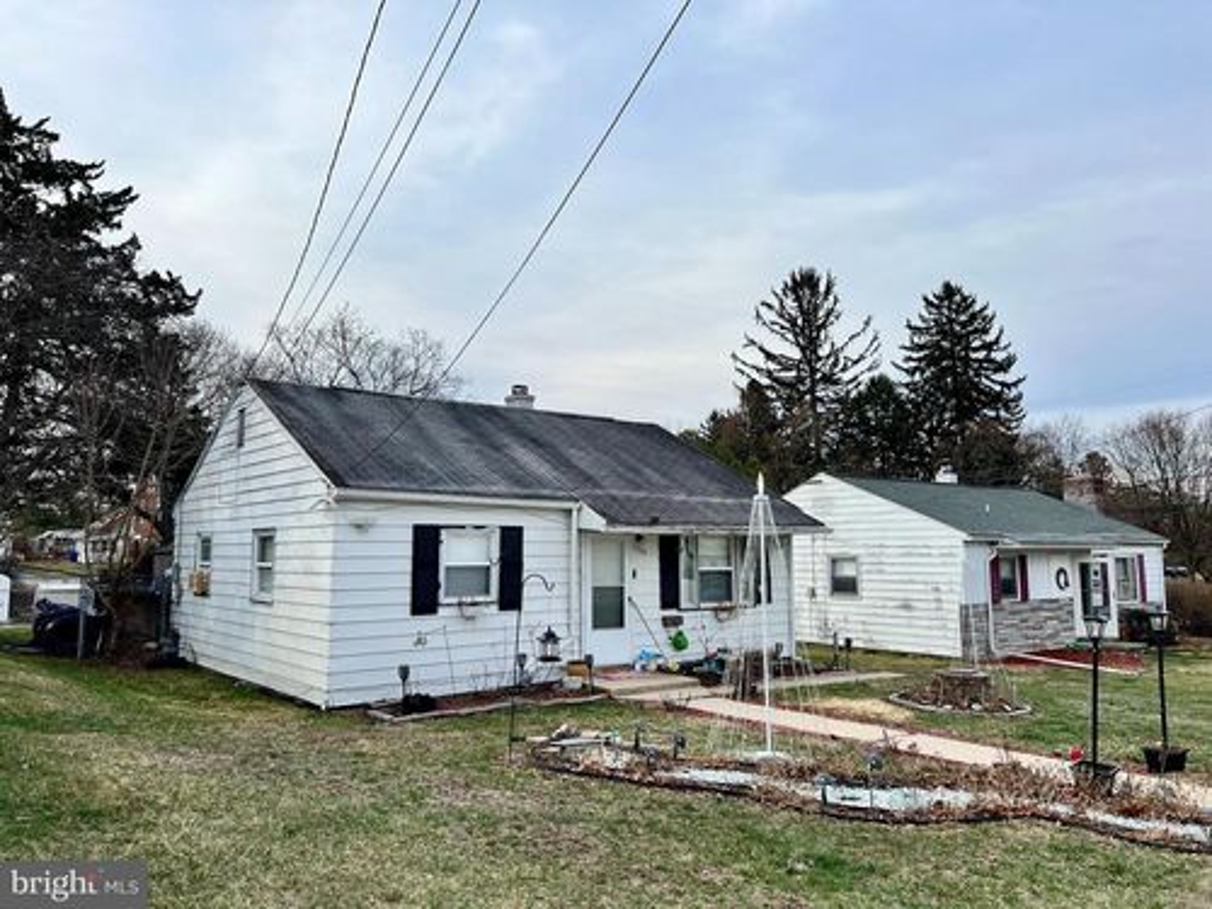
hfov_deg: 67.3
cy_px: 454
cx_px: 606
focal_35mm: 26
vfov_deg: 53.1
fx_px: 910
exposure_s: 1/2994
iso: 50
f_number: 1.5
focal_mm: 5.7
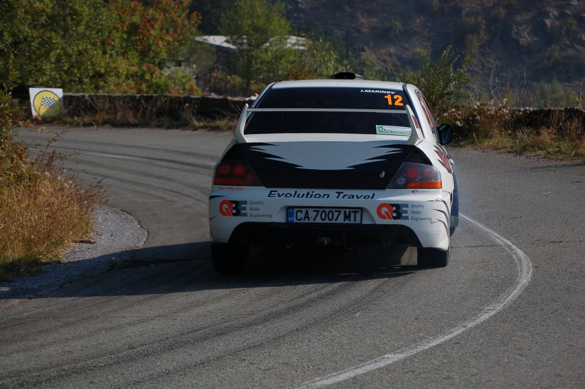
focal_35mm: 112
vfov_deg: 12.2
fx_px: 1827
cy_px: 194
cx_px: 292
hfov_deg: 18.2
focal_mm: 75
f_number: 5.6
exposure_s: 1/1600
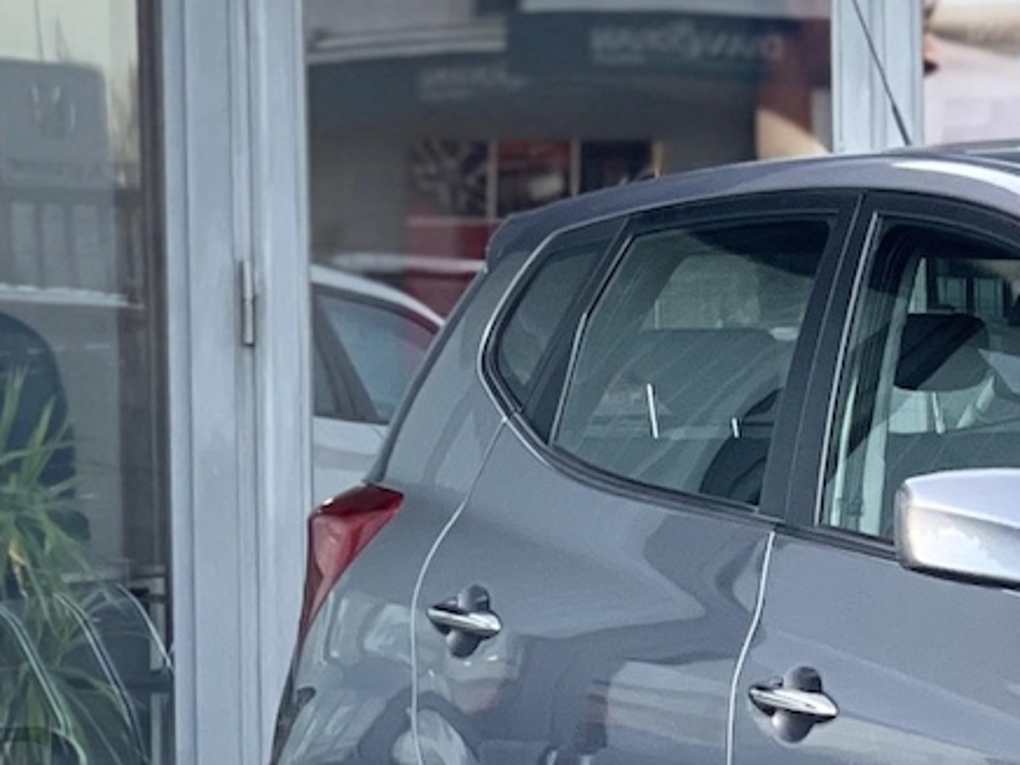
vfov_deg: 6.5
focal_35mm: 229
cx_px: 1501
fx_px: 6748
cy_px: 832
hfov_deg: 8.5
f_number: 2.2
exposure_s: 1/121
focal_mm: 7.5
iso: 50
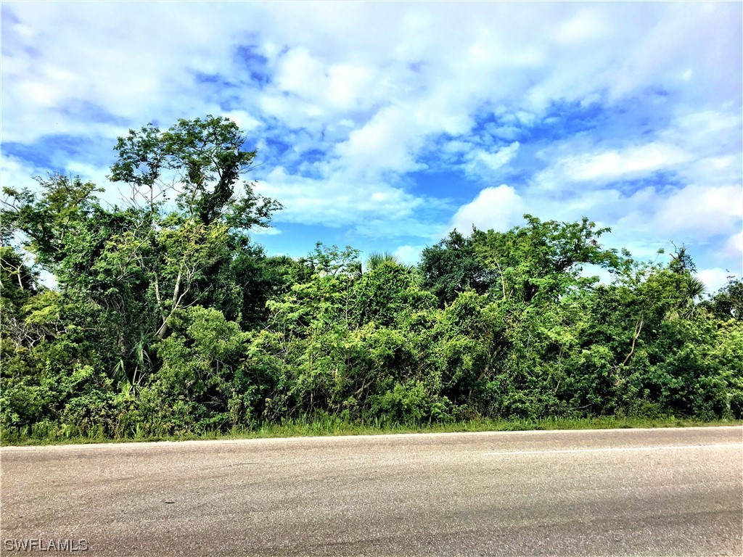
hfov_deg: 61.7
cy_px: 278
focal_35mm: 29
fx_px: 622
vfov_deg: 48.2
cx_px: 372
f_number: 2.2
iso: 25
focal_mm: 4.15
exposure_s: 1/1479
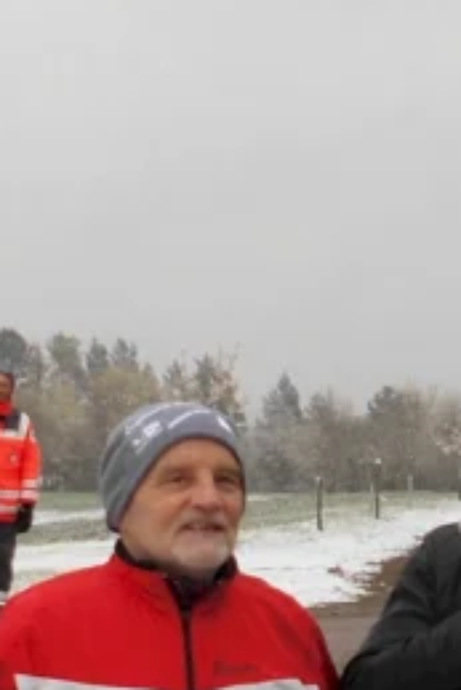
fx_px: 2052
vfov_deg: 18.7
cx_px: 640
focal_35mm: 107
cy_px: 650
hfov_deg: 12.3
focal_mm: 4.6
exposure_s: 1/320
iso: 64
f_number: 3.2
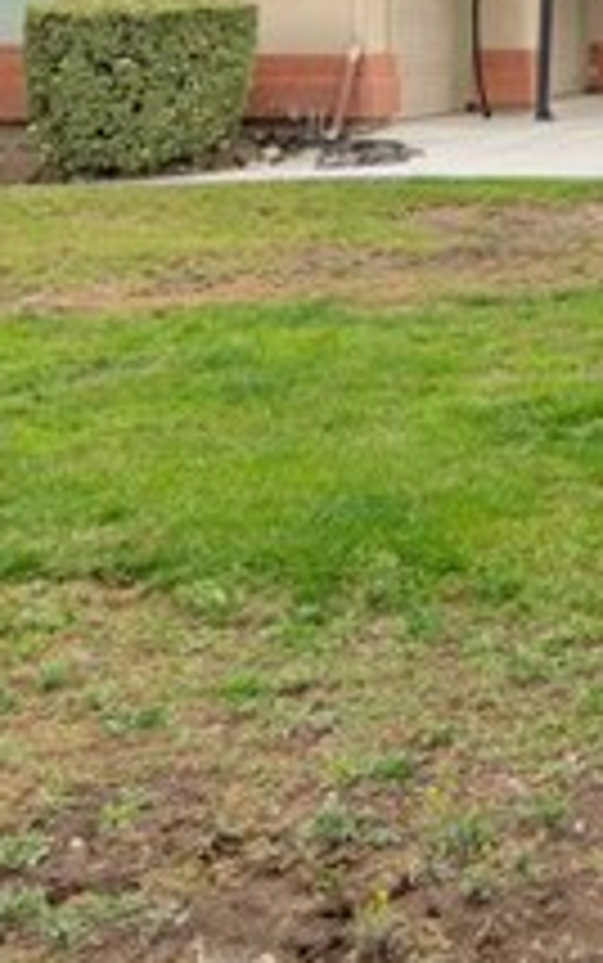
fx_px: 2048
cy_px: -11
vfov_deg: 25.1
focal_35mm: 78
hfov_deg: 15.2
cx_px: 963
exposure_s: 1/250
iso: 110
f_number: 5.6
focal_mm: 16
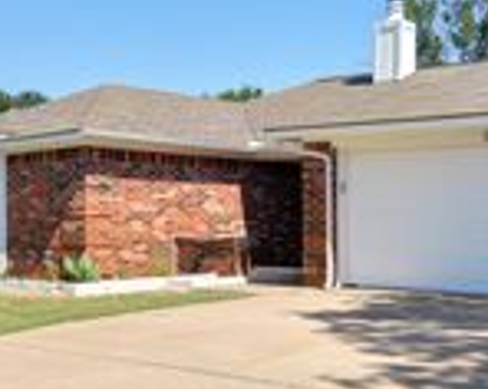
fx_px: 822
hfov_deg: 33.0
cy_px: 214
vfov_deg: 26.6
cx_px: 211
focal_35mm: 57
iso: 200
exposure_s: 1/1250
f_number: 5
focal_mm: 12
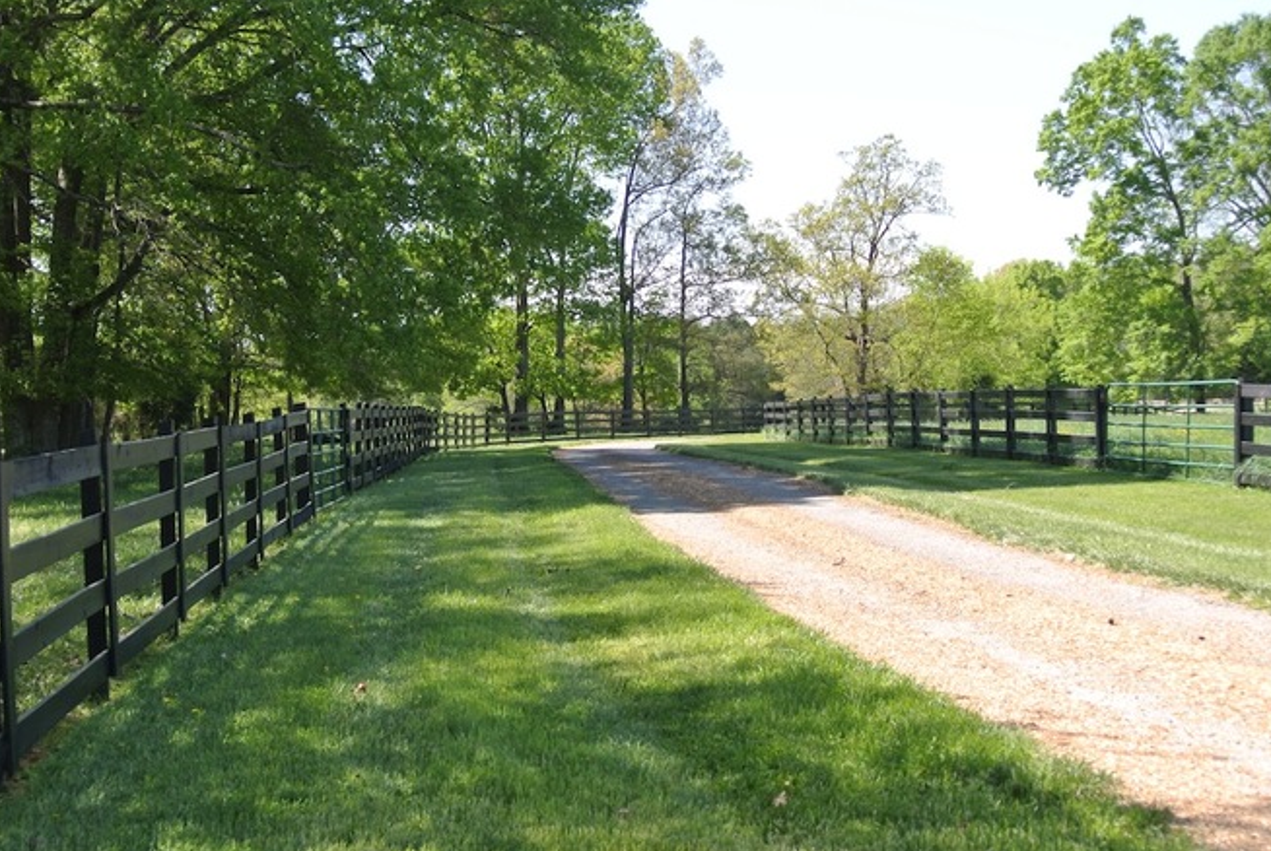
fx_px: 1874
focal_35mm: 53
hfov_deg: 37.4
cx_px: 579
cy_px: 499
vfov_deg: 25.6
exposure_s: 1/250
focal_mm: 15.1
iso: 100
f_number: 4.5
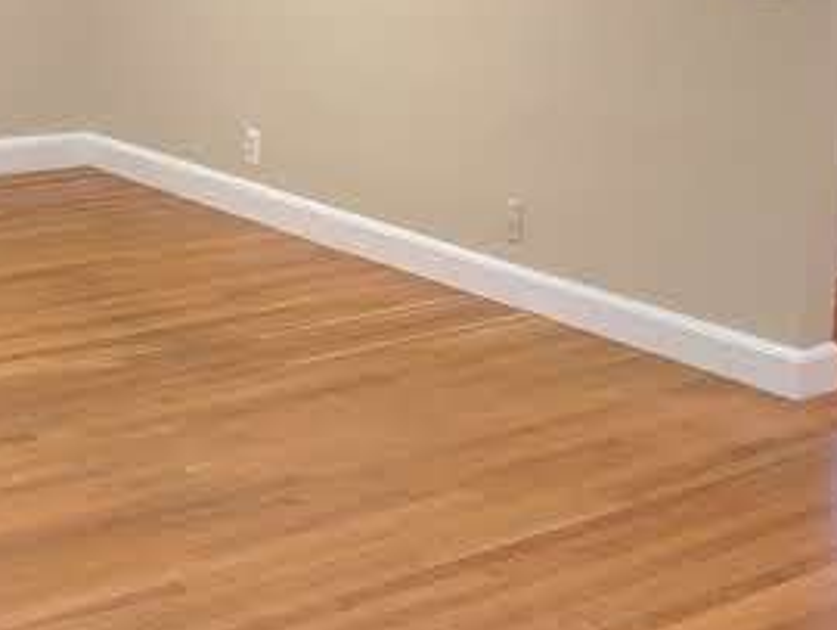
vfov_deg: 19.1
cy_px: 202
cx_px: 459
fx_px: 1863
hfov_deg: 25.3
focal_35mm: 77
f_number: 2
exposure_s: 1/30
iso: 632
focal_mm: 4.67
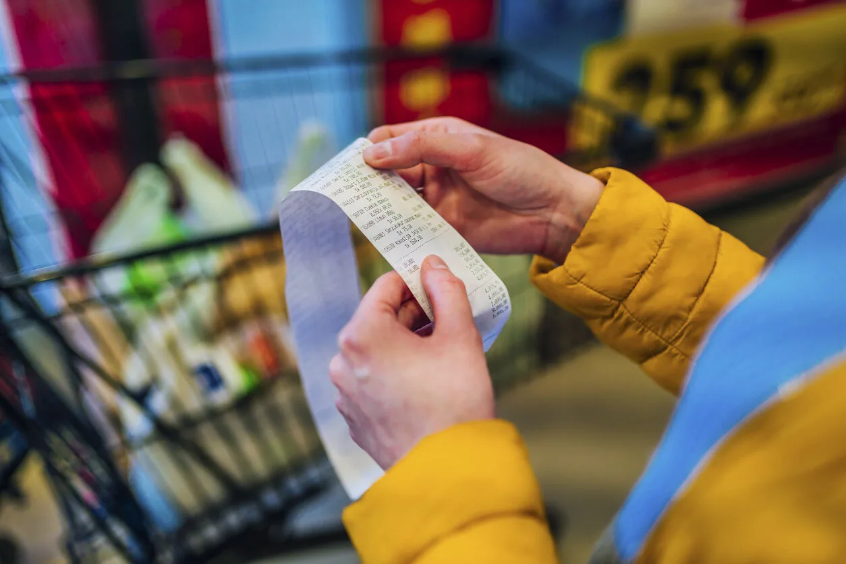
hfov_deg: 54.4
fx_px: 822
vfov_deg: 37.9
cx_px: 423
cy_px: 282
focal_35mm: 35
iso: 160
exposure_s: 1/250
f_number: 1.8
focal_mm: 35
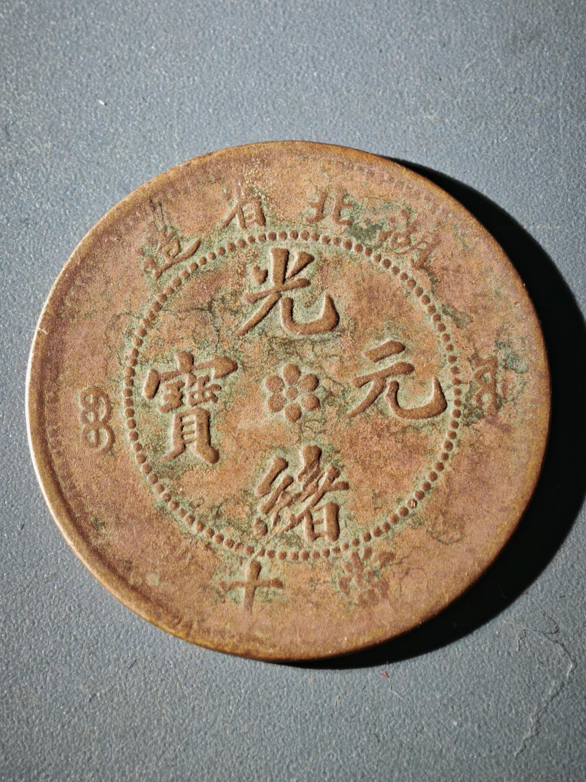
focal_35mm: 103
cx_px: 295
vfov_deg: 19.1
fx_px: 2325
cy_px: 393
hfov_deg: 14.4
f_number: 2
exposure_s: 1/100
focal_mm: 9
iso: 500
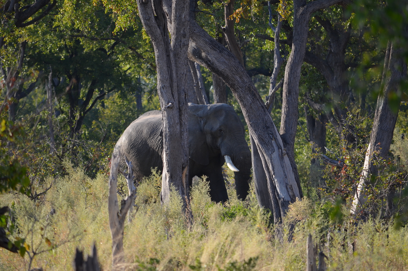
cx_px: 204
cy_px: 136
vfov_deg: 3.3
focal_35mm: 420
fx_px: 4750
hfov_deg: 4.9
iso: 360
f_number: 5.6
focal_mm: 280
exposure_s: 1/500
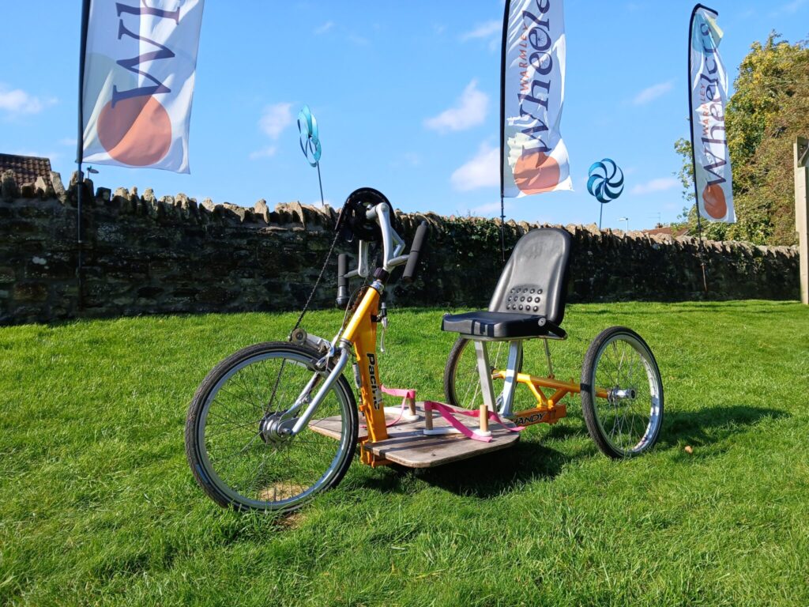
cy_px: 304
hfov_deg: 67.3
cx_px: 404
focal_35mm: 26
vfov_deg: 53.1
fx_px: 608
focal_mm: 3.98
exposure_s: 1/410
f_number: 1.8
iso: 20
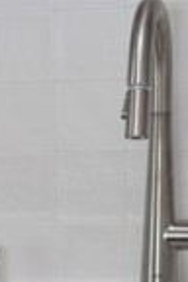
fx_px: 1513
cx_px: -135
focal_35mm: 193
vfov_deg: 10.4
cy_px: 385
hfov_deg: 6.9
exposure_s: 1/6
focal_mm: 29
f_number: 5.6
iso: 100
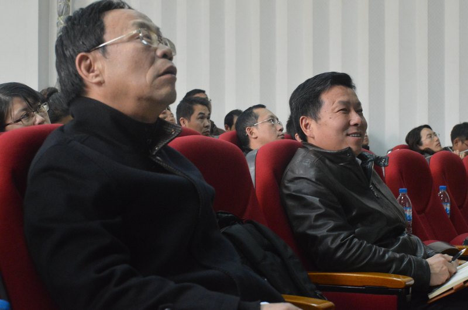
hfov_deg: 27.0
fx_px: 974
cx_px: 234
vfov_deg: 18.1
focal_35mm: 75
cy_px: 155
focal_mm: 50
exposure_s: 1/25
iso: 3200
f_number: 7.1
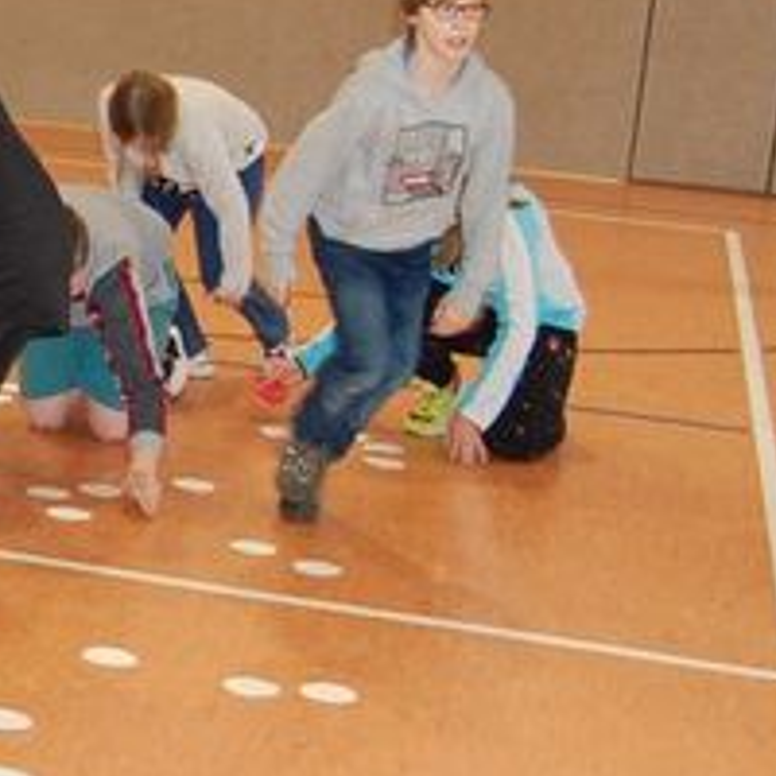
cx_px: -376
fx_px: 2452
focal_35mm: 97
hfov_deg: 16.4
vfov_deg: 18.0
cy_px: 419
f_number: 3.5
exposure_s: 1/60
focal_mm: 19
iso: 400
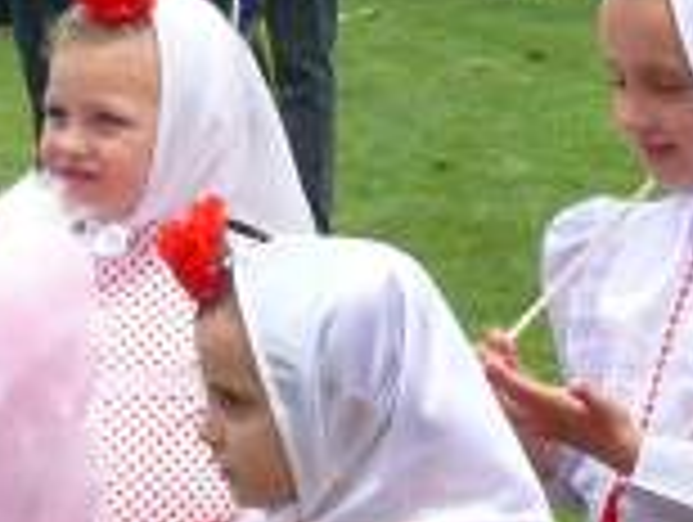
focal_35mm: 316
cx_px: 374
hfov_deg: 6.3
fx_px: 6336
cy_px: 310
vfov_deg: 4.7
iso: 200
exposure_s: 1/200
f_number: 8
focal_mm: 12
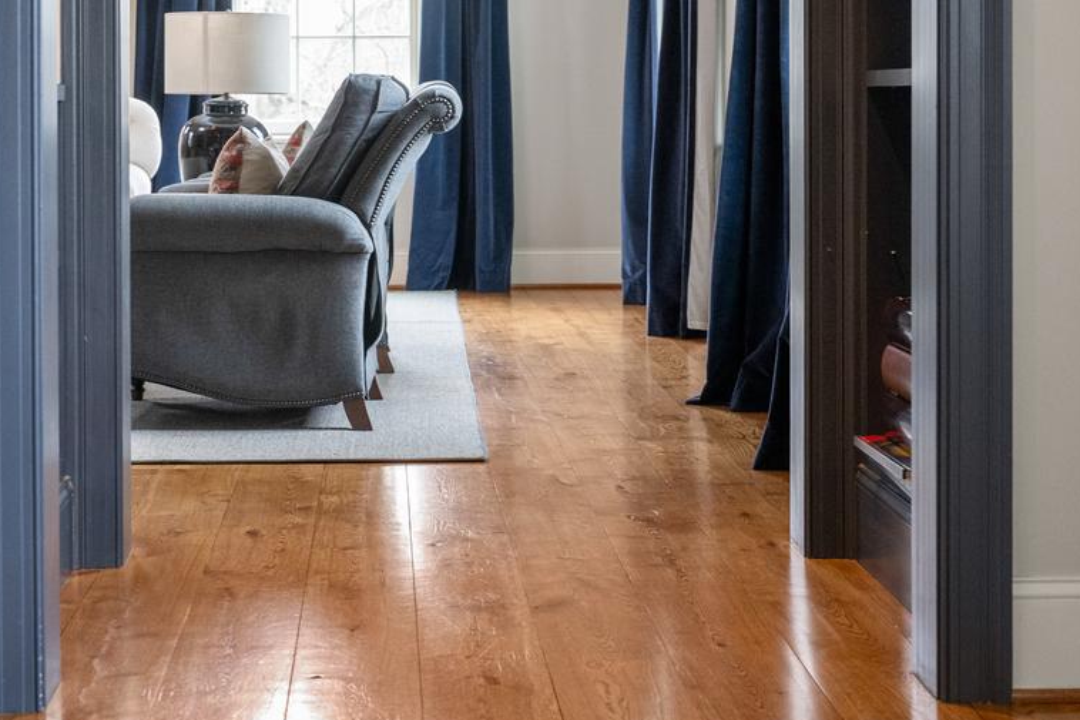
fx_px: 2309
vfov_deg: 17.6
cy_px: 148
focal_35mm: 77
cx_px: 379
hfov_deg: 26.2
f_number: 4.5
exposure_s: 1/80
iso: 1000
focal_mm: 38
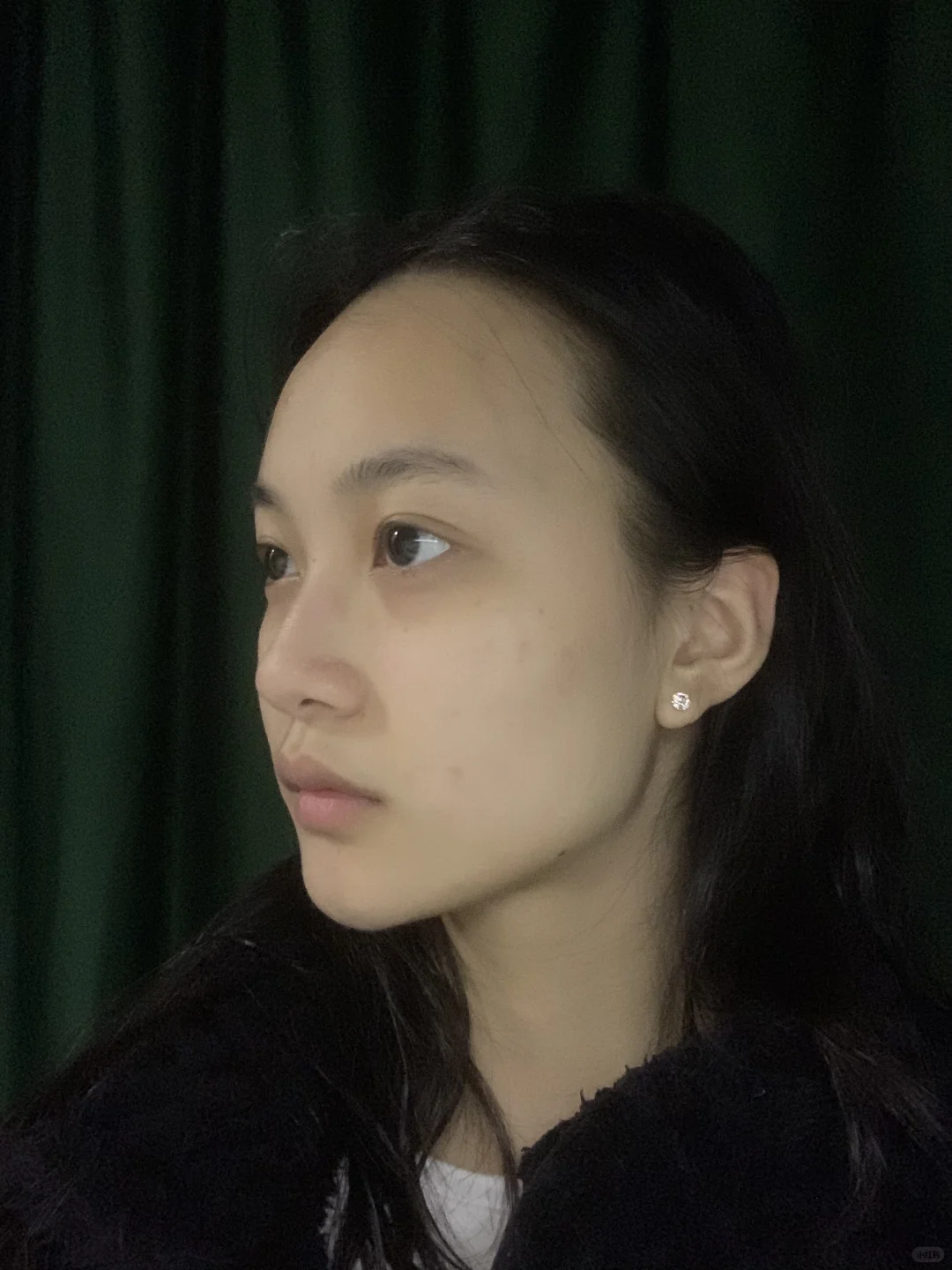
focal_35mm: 32
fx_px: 1173
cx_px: 476
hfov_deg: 44.2
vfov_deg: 56.8
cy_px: 635
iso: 640
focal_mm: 2.87
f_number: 2.2
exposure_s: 1/27
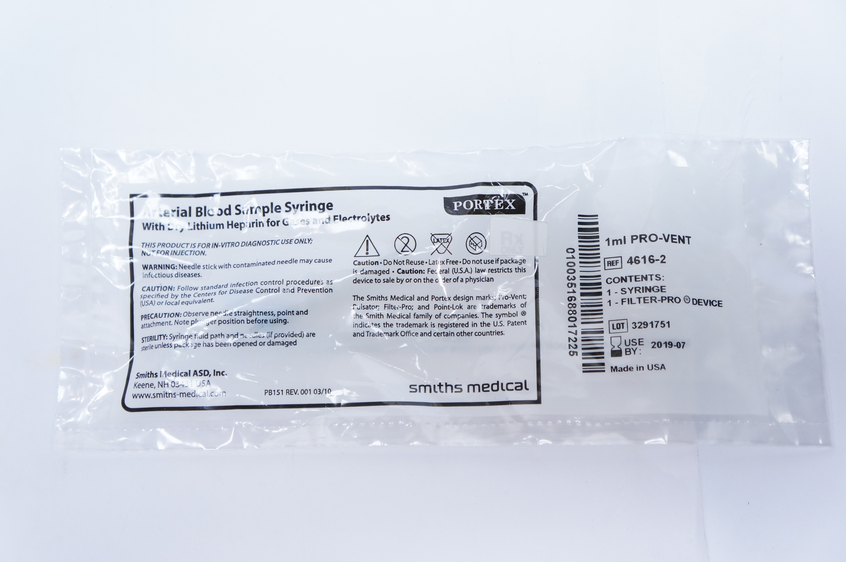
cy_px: 281
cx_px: 423
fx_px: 1021
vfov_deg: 30.8
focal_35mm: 44
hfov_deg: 45.0
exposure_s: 1/100
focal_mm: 29
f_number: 4
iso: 800
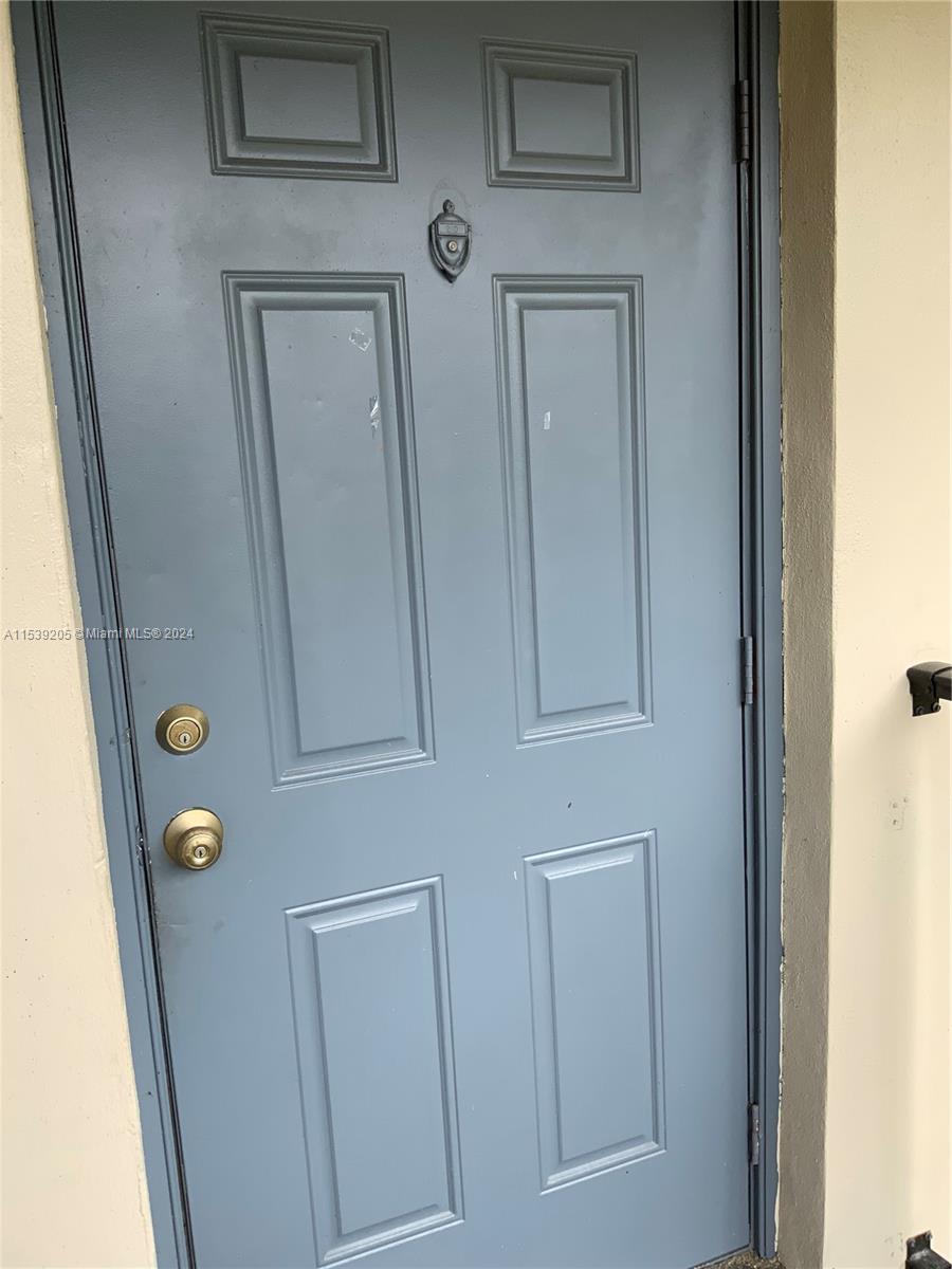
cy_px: 634
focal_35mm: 29
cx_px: 476
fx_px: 1063
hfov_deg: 48.2
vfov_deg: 61.7
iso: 16
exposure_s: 1/190
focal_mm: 3
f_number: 1.8
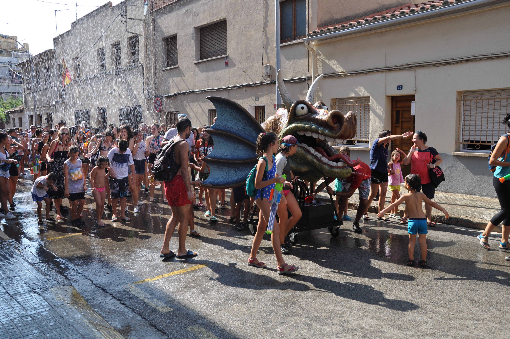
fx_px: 467
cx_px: 255
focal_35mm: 33
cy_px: 170
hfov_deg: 57.3
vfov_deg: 39.9
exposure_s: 1/250
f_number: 8
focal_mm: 22
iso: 200
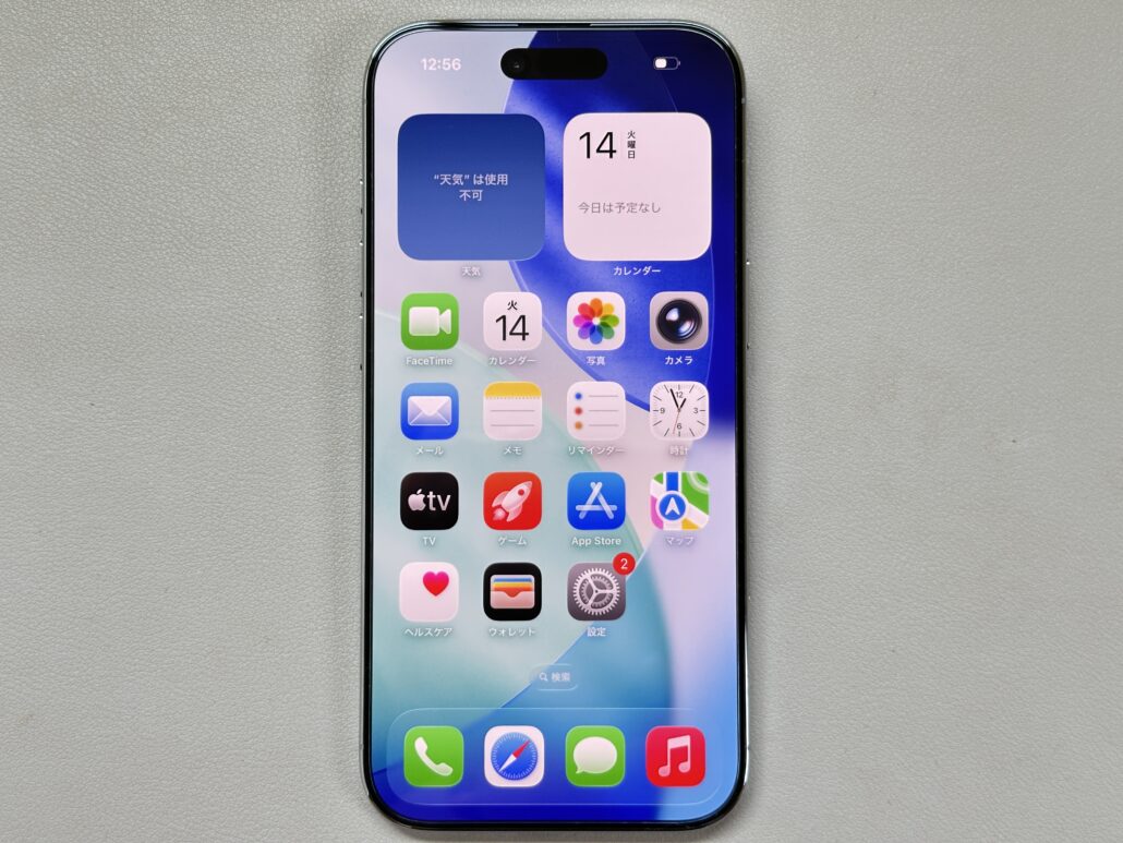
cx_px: 562
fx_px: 1558
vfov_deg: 30.3
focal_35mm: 48
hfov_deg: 39.6
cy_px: 422
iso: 160
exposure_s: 1/60
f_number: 1.78
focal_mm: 6.86
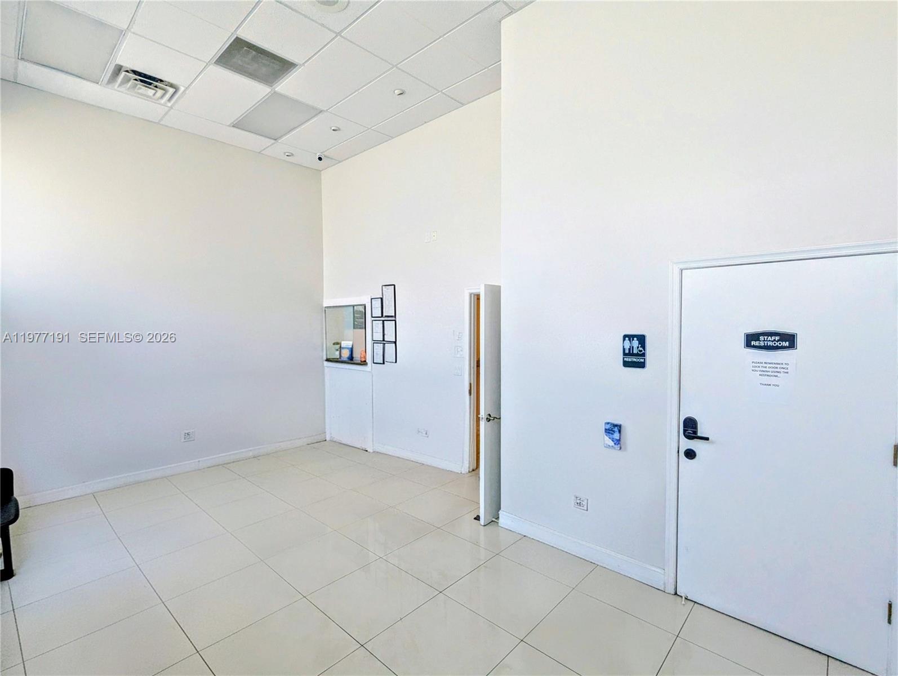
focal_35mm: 16
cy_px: 338
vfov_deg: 78.2
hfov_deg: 94.4
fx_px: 416
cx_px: 449
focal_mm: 2.35
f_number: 2.2
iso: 348
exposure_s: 1/172
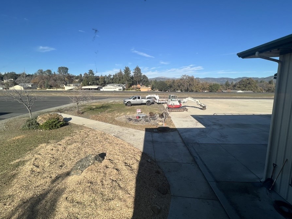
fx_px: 127
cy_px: 104
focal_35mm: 15
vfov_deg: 81.7
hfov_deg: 98.1
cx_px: 146
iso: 32
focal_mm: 1.57
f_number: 1.8
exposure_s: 1/1193
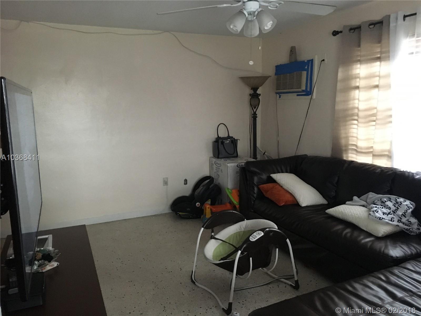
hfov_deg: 61.7
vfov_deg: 48.2
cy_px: 158
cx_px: 210
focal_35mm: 29
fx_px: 353
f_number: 2.2
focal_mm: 4.15
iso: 320
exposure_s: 1/15
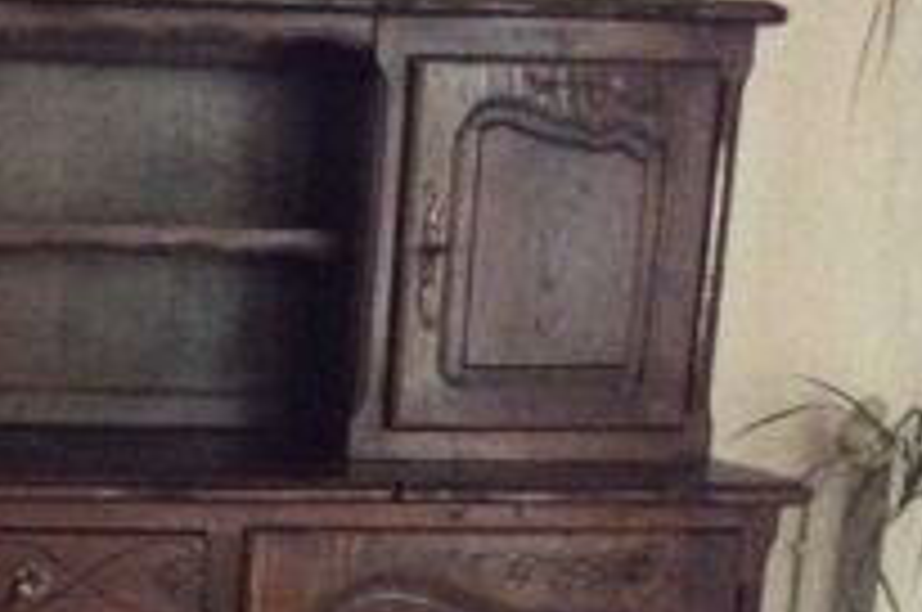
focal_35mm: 78
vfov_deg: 17.1
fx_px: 1995
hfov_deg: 24.8
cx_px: -4
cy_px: 605
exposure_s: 1/17
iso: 800
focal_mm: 3.3
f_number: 2.4
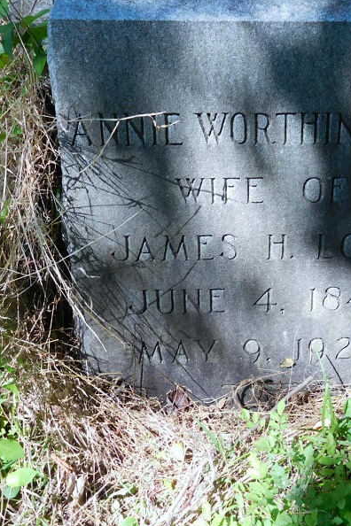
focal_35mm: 49
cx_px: 263
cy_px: 263
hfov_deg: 27.2
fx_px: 717
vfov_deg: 40.3
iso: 125
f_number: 3.8
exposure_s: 1/250
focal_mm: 6.2
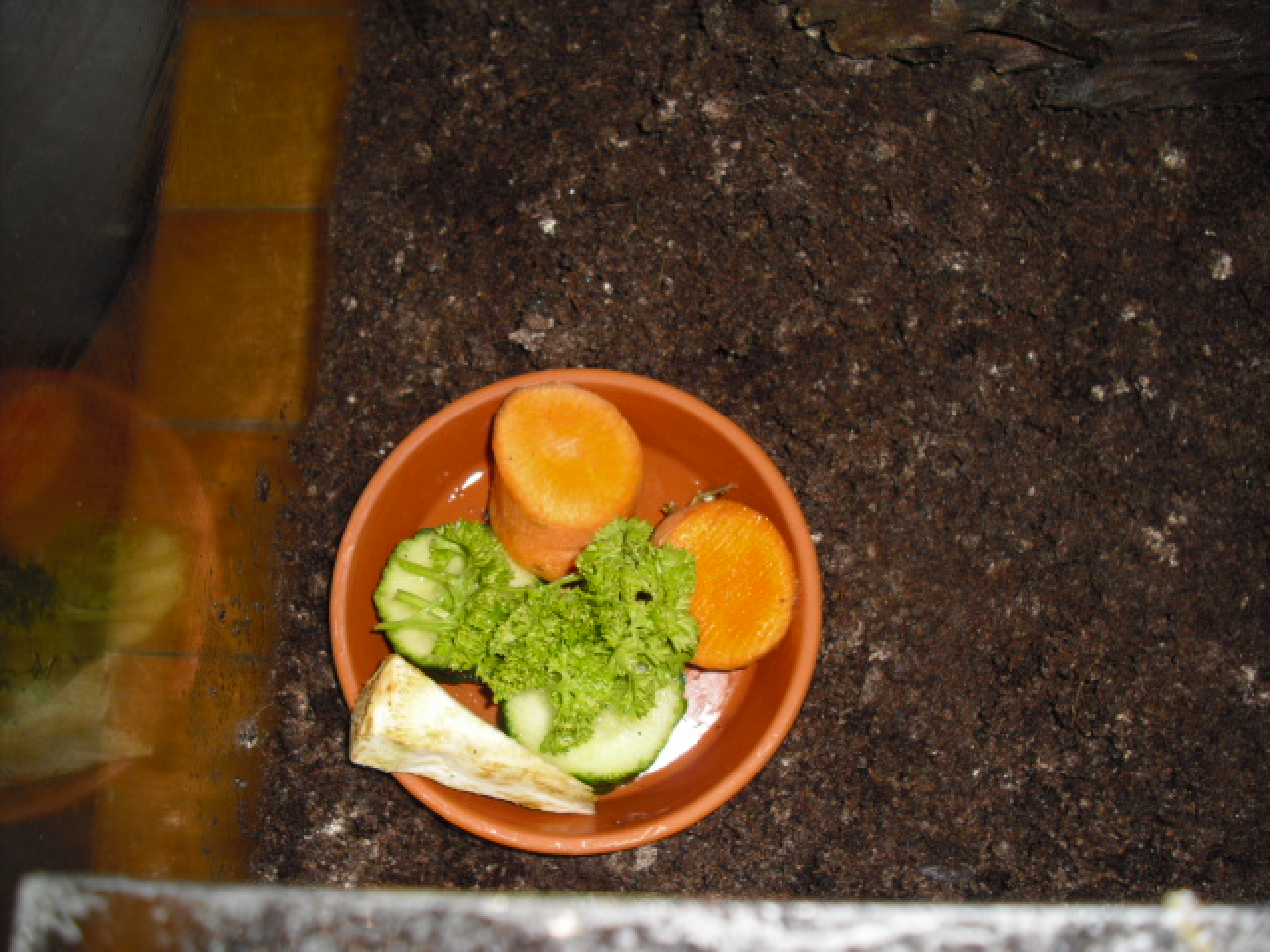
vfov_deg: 37.7
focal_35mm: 38
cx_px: 635
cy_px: 476
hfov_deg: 49.0
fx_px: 1394
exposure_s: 1/60
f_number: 2.8
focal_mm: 6.2
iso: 64
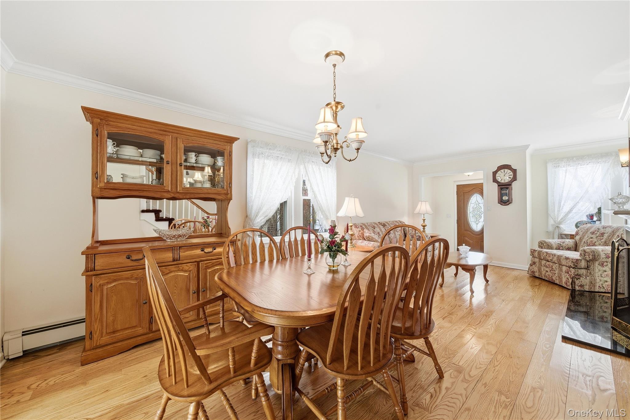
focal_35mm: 13
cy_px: 210
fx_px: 227
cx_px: 315
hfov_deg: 108.3
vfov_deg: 85.4
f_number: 9
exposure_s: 1/250
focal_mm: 13
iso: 500
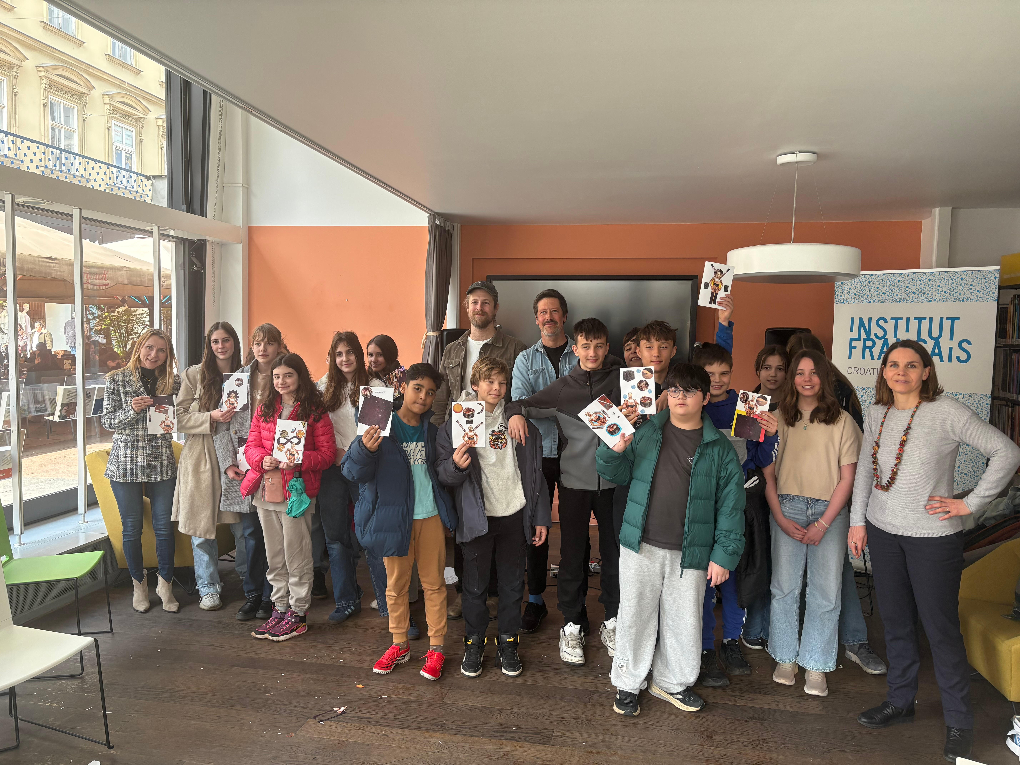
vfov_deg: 53.1
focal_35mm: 26
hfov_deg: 67.3
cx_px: 510
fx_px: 766
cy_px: 382
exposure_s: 1/142
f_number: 1.6
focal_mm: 5.96
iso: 100
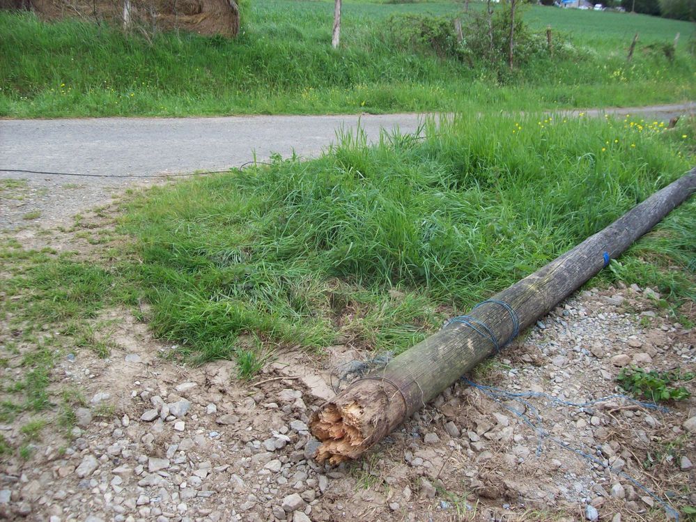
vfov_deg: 39.6
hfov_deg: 51.4
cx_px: 348
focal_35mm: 36
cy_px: 261
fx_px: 724
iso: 80
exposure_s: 1/144
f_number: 2.7
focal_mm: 6
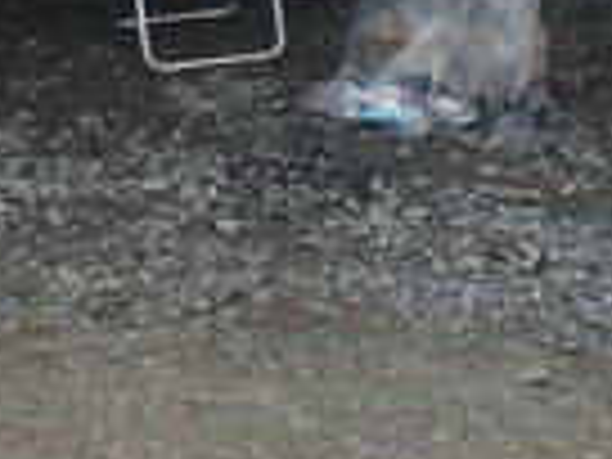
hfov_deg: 19.8
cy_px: -279
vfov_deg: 13.8
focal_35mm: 99
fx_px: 1750
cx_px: 288
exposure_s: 1/400
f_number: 3.5
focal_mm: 3.7
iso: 125
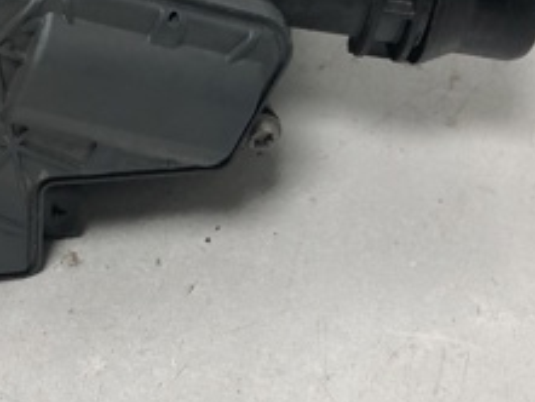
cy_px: -46
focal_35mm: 81
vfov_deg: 17.6
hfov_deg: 23.4
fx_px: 1253
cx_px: 48
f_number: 1.8
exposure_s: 1/25
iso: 40
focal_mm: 4
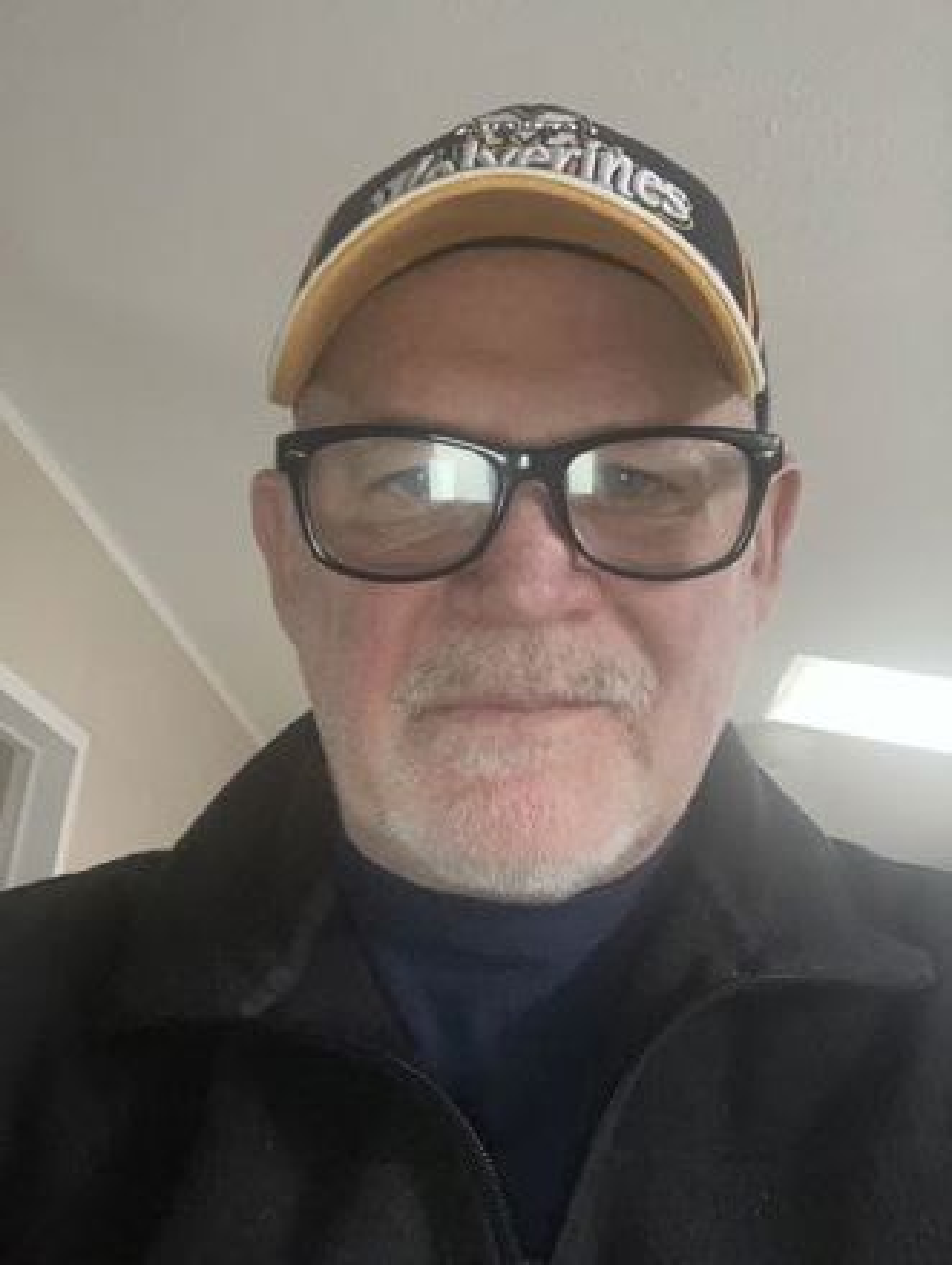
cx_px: 476
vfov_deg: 56.8
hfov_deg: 44.2
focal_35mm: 32
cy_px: 632
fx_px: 1171
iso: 400
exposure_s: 1/34
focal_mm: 2.87
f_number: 2.2
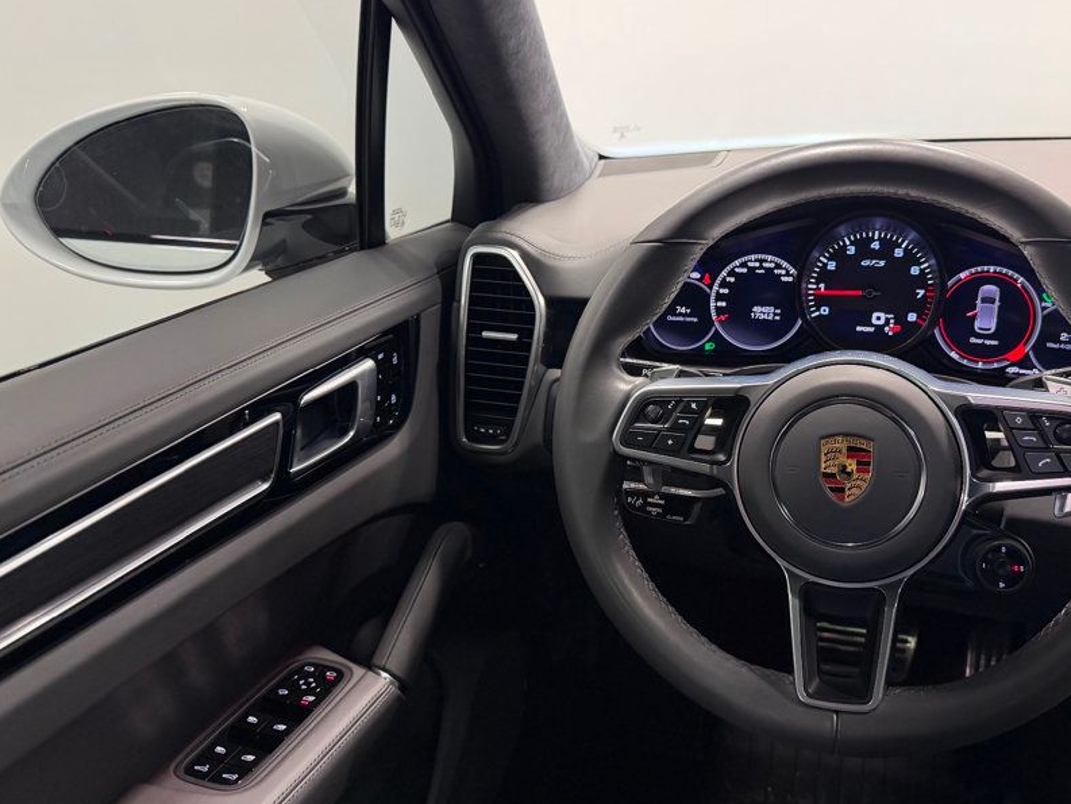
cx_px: 628
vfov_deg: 45.4
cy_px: 392
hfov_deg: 58.0
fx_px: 959
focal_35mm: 31
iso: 250
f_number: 1.78
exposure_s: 1/120
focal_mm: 6.76
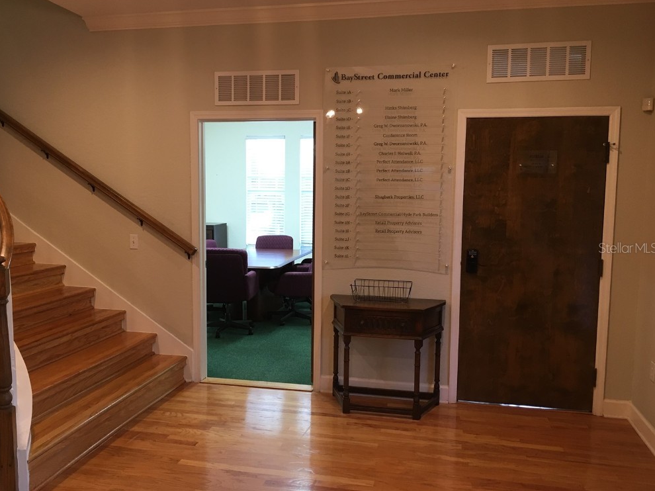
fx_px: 568
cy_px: 247
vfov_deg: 46.8
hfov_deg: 60.0
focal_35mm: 30
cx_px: 322
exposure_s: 1/30
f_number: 2.2
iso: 80
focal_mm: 4.15
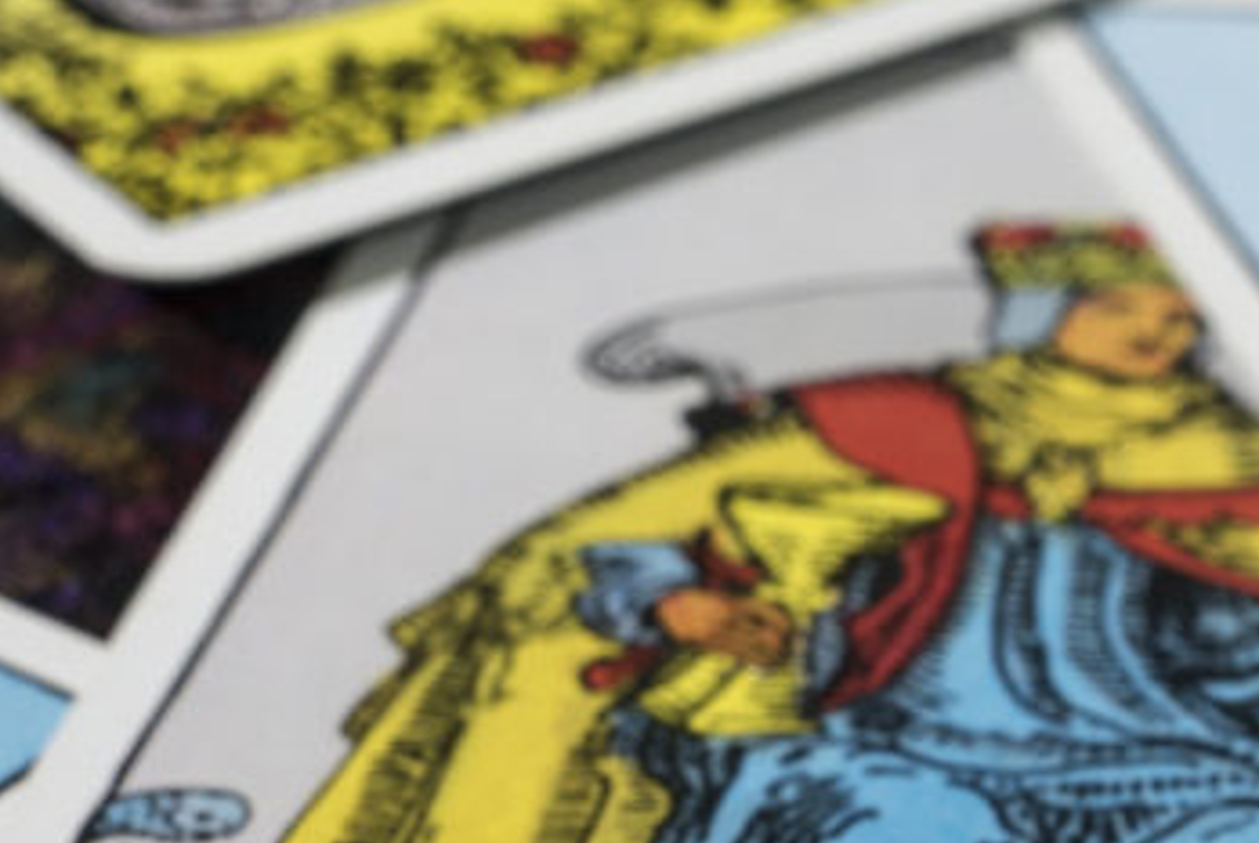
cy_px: 879
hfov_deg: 13.3
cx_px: 1733
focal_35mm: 147
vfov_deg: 9.3
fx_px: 5147
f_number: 5.6
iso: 320
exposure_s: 1/2
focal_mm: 50
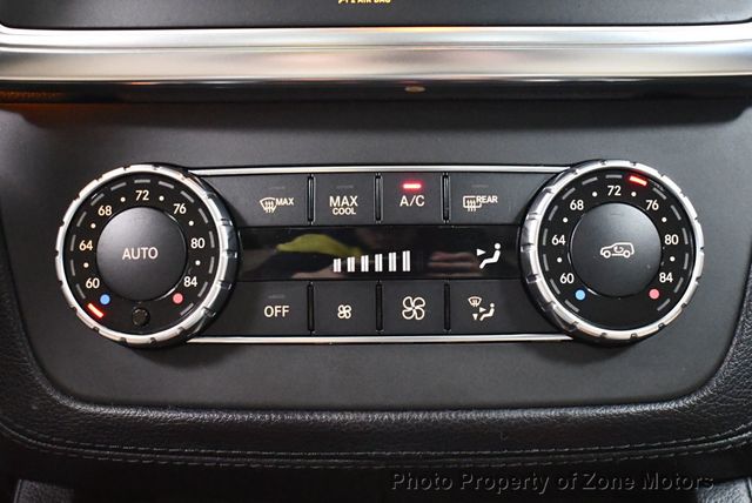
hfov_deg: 38.2
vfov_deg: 26.0
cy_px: 252
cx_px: 376
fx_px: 1087
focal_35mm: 52
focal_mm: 26
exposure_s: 1/60
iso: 8000
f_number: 4
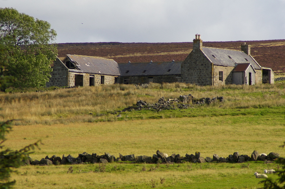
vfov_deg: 3.0
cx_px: 142
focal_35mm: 450
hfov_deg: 4.6
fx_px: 3559
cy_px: 94
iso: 200
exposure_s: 1/500
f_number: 8
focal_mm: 300
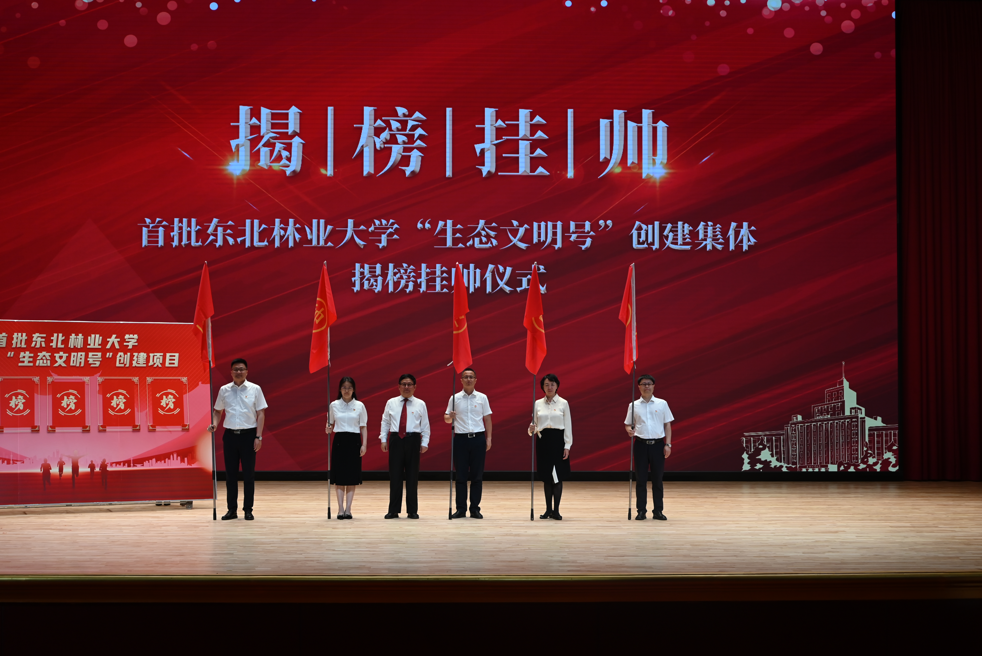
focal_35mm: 50
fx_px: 1364
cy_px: 328
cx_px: 491
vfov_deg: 27.0
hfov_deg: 39.6
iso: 400
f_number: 6.3
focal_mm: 50
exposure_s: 1/100
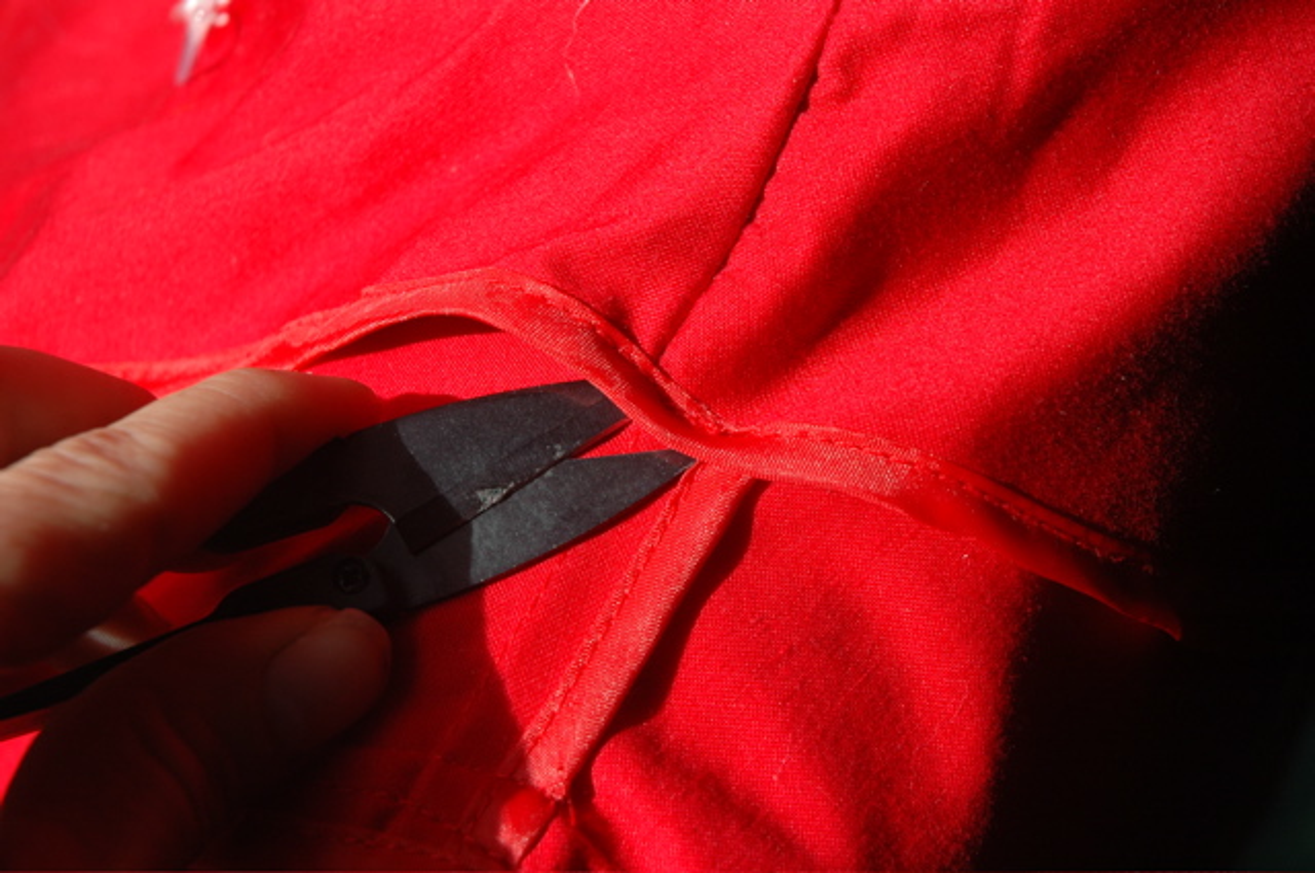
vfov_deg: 13.0
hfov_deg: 19.5
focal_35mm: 105
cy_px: 436
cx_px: 658
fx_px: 3831
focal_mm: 70
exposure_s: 1/250
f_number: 8
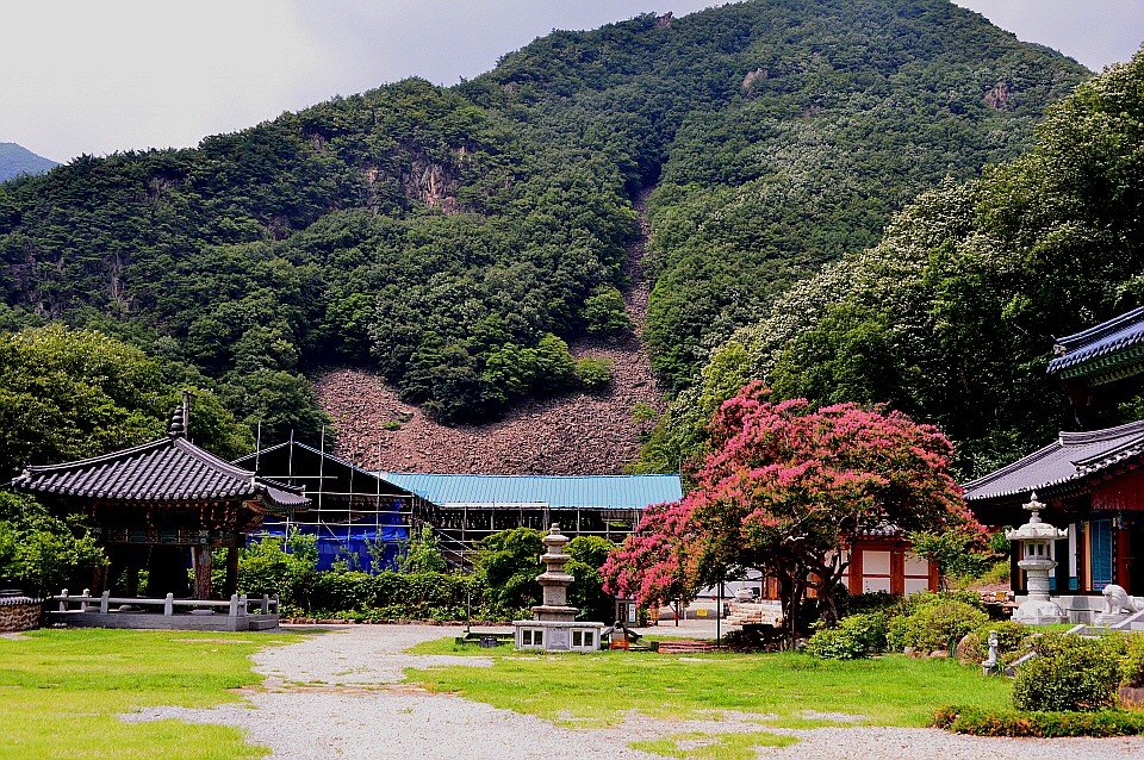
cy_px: 380
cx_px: 572
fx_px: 1397
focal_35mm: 44
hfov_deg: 44.5
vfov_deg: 30.4
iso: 200
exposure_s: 1/200
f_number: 8
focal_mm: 44
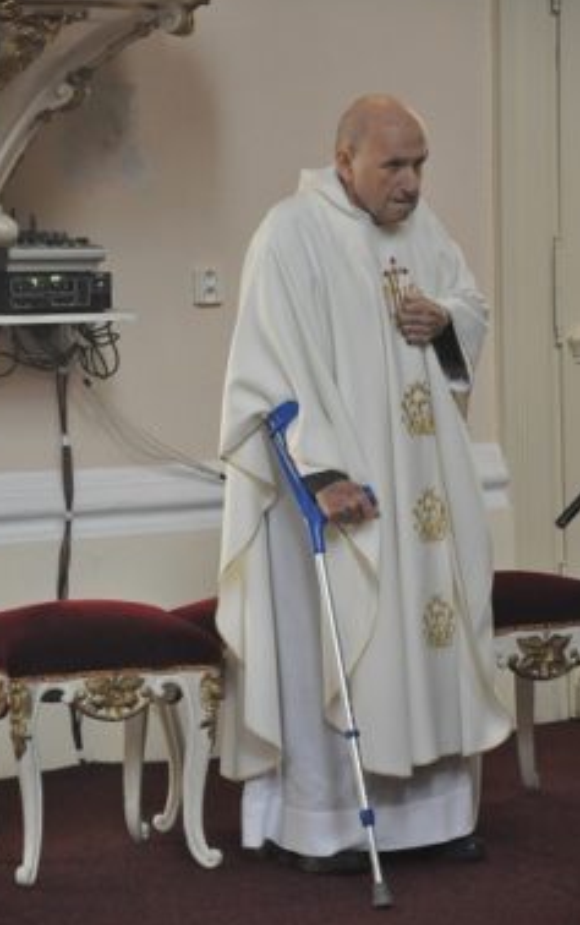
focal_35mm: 170
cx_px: 291
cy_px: 462
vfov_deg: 12.3
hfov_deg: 7.8
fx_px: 4278
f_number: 6.3
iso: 3200
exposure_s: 1/640
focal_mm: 105
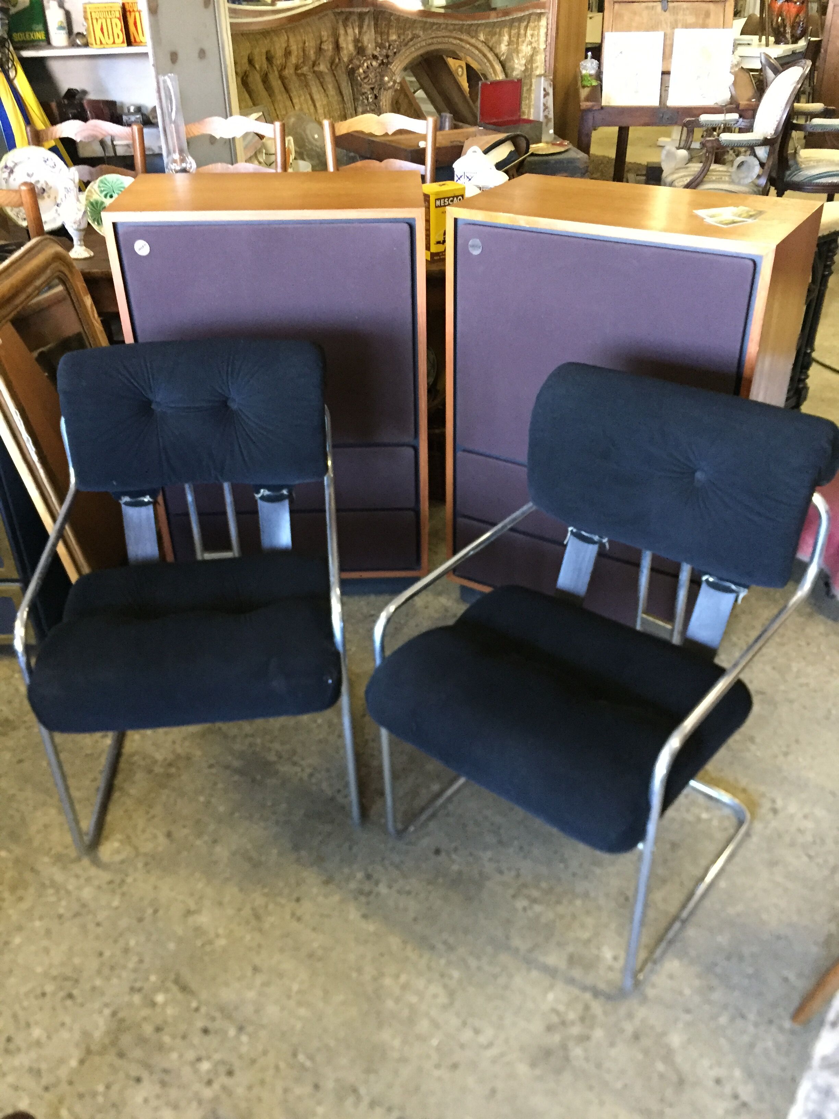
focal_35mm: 29
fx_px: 937
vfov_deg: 61.7
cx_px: 420
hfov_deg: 48.2
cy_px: 560
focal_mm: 4.15
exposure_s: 1/17
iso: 320
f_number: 2.2
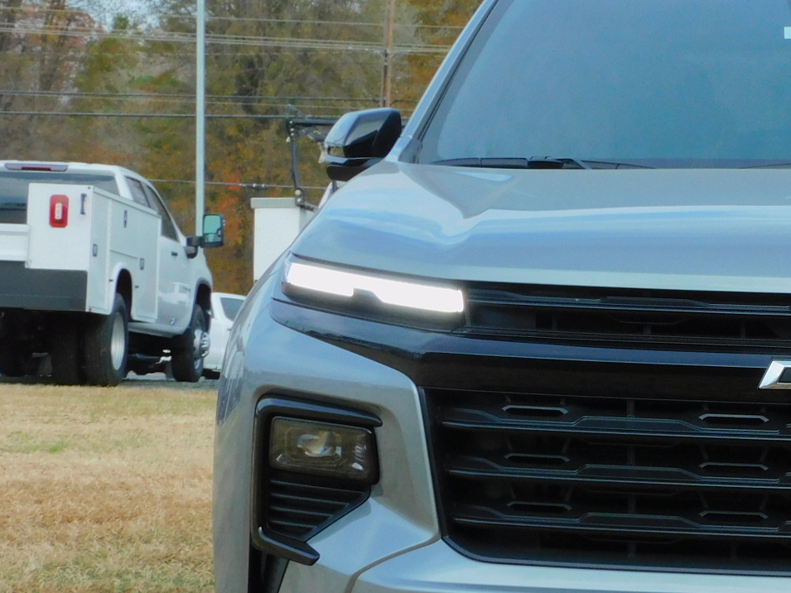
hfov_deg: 16.1
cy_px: 367
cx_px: 837
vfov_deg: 12.4
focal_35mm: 119
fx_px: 2719
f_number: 4
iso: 125
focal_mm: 9
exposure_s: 1/400
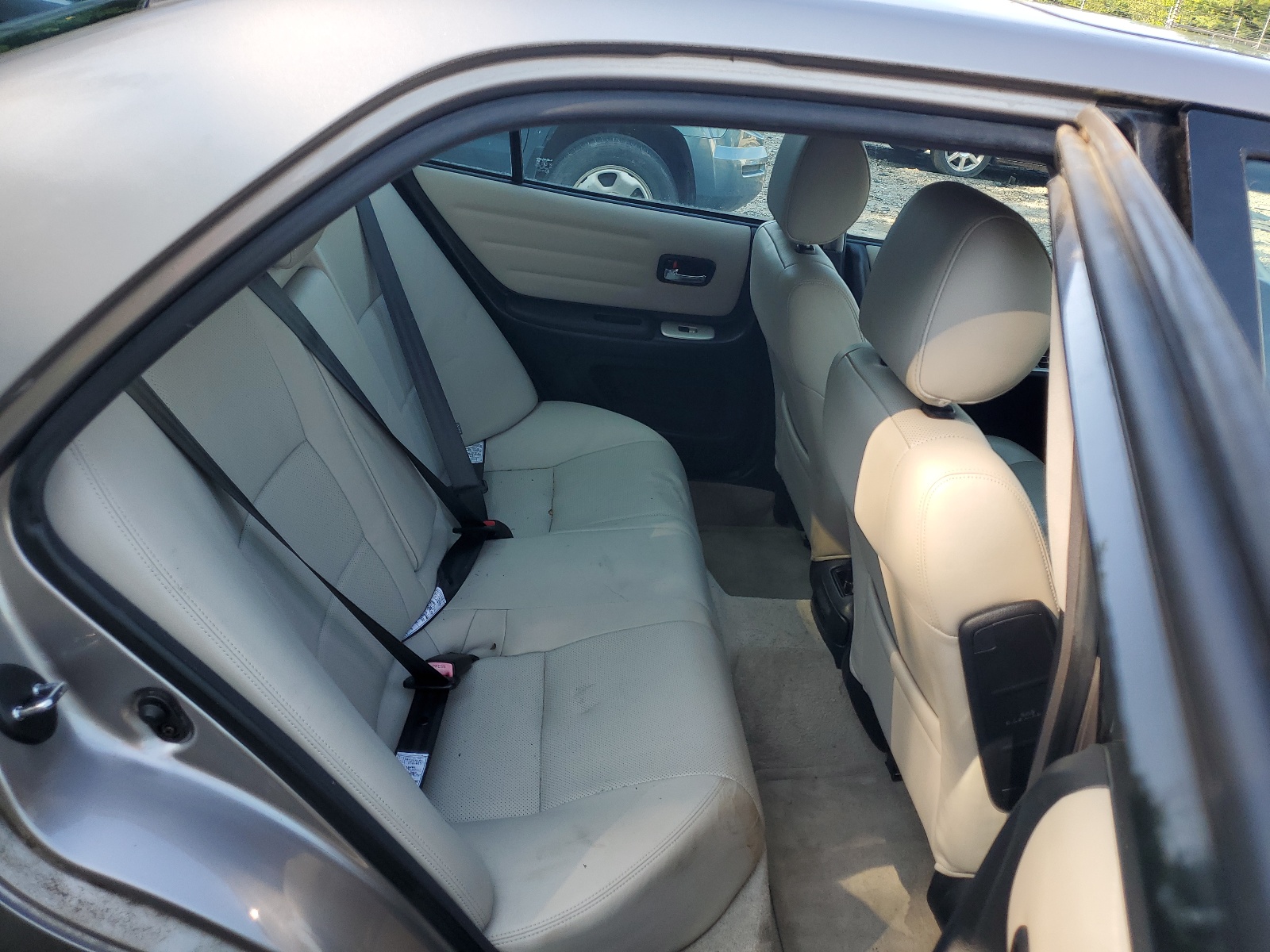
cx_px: 635
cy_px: 476
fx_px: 954
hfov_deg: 67.3
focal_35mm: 26
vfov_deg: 53.1
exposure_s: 1/455
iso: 50
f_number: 1.5
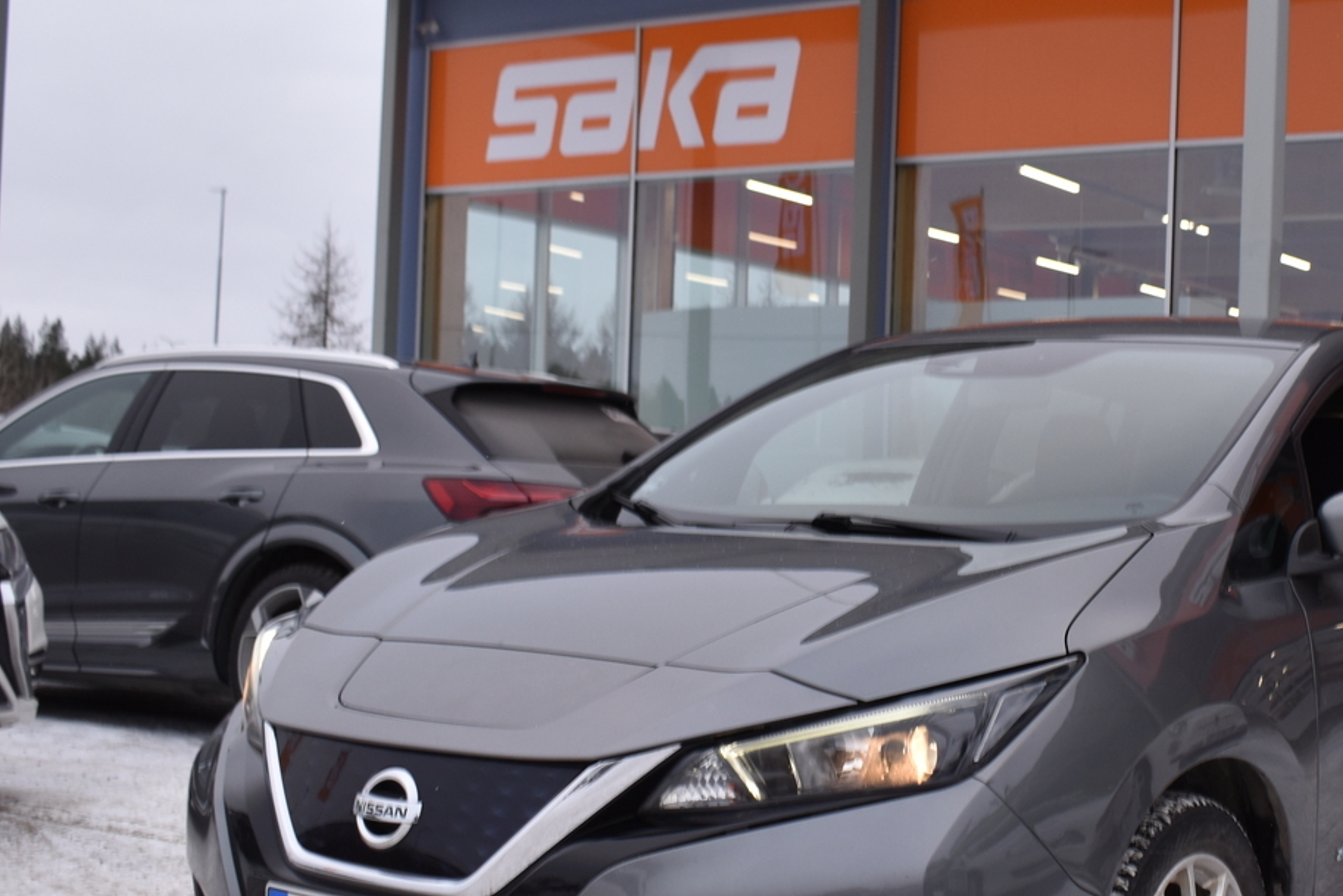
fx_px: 2085
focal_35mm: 56
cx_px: 986
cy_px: 540
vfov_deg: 24.2
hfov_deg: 35.0
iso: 200
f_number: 5.6
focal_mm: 21
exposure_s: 1/125
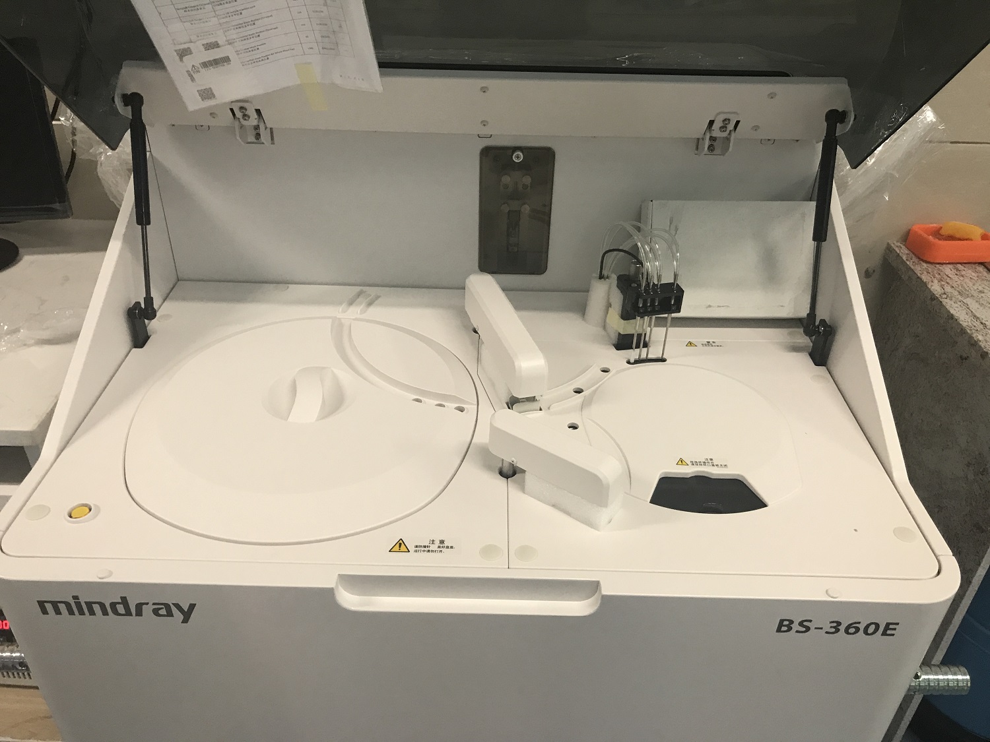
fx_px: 801
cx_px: 495
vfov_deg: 49.7
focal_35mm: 28
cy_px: 371
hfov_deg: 63.4
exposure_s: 1/17
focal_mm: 3.99
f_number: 1.8
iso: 50
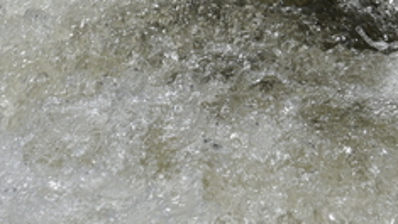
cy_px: 39
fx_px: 6741
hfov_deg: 3.4
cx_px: 218
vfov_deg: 1.9
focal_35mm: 639
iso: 100
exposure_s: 1/640
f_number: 13
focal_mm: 112
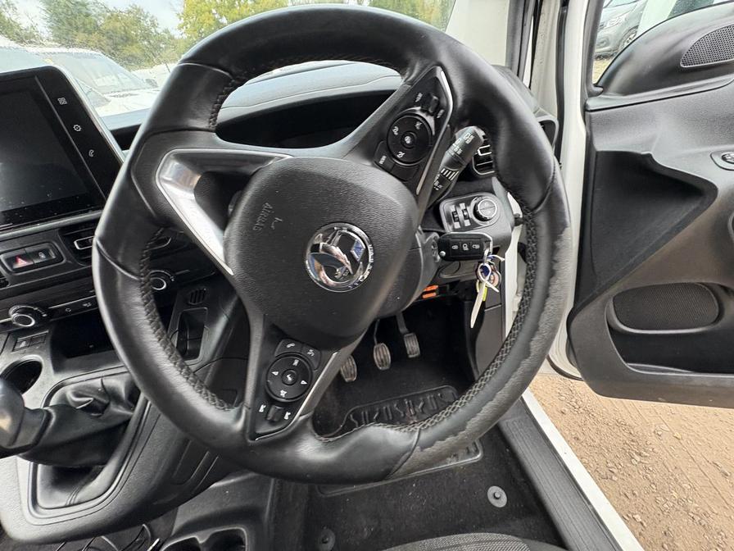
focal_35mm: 14
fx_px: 297
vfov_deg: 85.7
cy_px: 276
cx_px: 367
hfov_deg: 102.1
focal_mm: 2.22
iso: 250
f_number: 2.2
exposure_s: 1/60
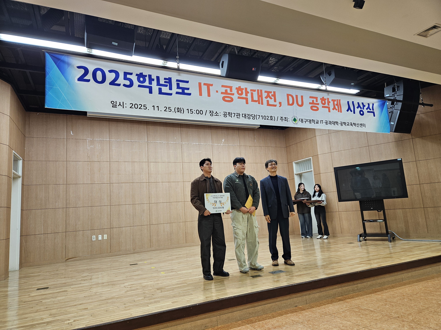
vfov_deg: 58.9
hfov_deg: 73.9
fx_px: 293
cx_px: 220
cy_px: 165
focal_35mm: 23
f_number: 1.8
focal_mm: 5.4
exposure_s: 1/60
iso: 100
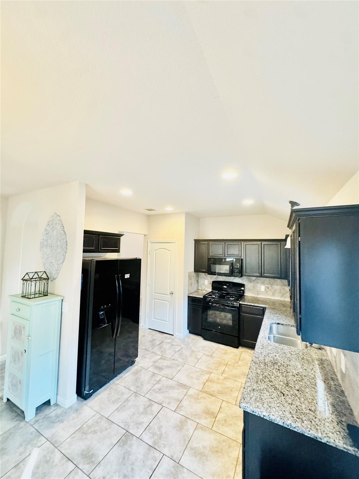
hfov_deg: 85.7
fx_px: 194
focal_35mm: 14
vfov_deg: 102.1
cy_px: 240
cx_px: 180
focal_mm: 2.22
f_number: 2.2
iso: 400
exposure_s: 1/60
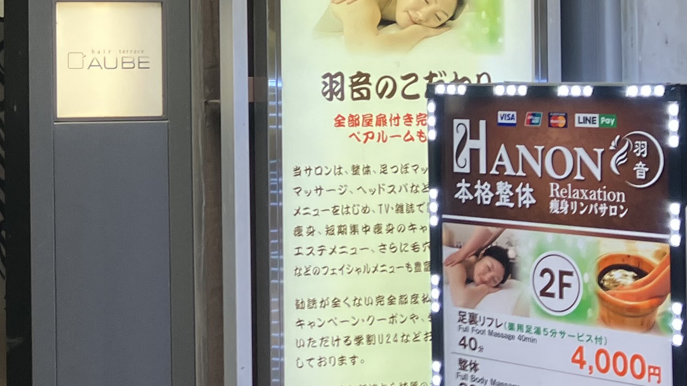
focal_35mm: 95
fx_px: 1730
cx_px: -100
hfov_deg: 21.2
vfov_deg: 12.6
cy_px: 34
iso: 40
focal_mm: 3.99
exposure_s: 1/100
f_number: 1.8
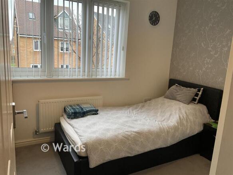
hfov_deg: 61.7
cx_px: 116
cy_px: 88
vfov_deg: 48.2
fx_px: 195
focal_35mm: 29
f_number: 1.8
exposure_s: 1/50
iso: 80
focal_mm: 3
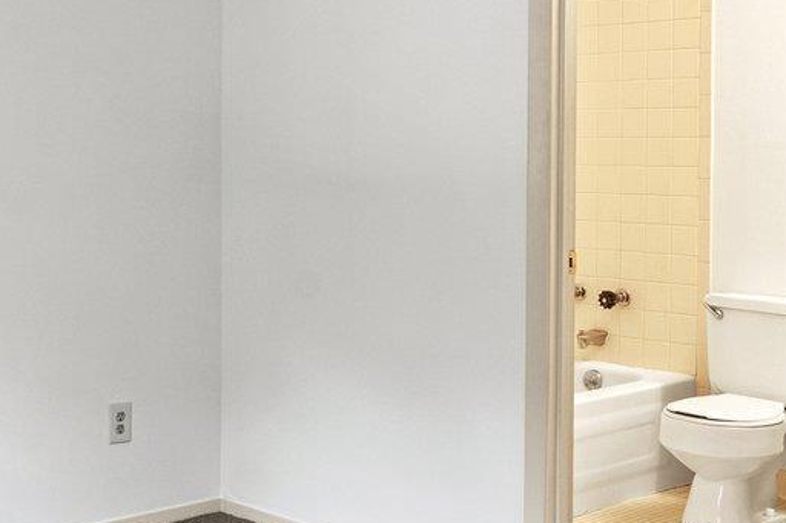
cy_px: 156
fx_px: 1397
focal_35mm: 64
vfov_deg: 21.1
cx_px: 244
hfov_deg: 31.1
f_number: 9
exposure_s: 1/6
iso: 250
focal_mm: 16
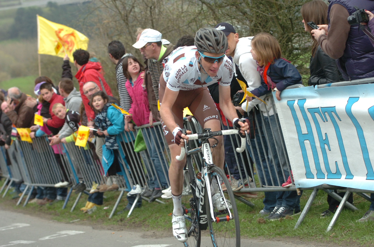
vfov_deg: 13.0
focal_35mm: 105
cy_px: 124
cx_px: 187
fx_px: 1089
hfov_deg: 19.5
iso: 500
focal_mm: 70
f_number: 3.3
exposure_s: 1/800
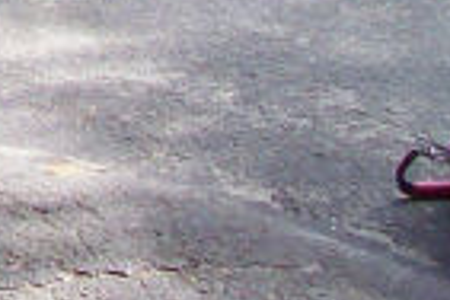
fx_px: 2662
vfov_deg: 6.0
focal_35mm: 213
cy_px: -622
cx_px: -737
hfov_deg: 8.6
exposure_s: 1/287
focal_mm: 6
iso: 80
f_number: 2.7
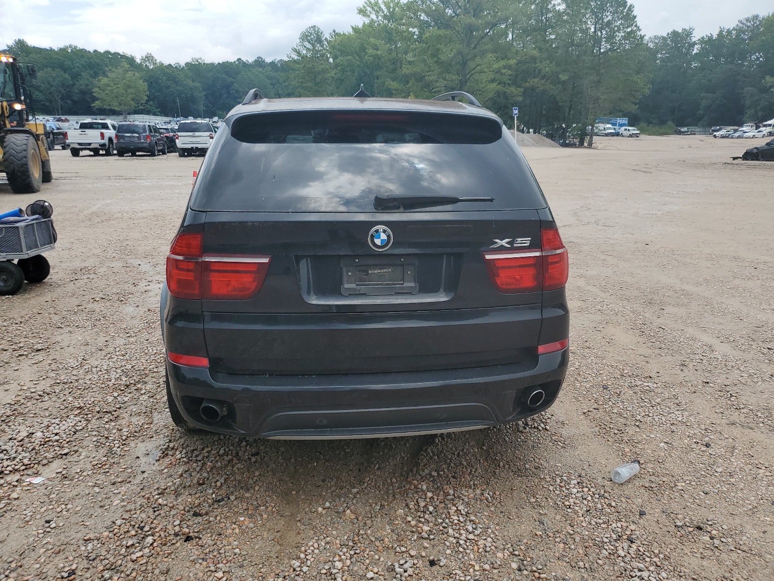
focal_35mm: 26
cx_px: 387
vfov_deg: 53.1
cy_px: 290
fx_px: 581
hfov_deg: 67.3
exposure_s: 1/2000
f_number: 1.5
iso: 50
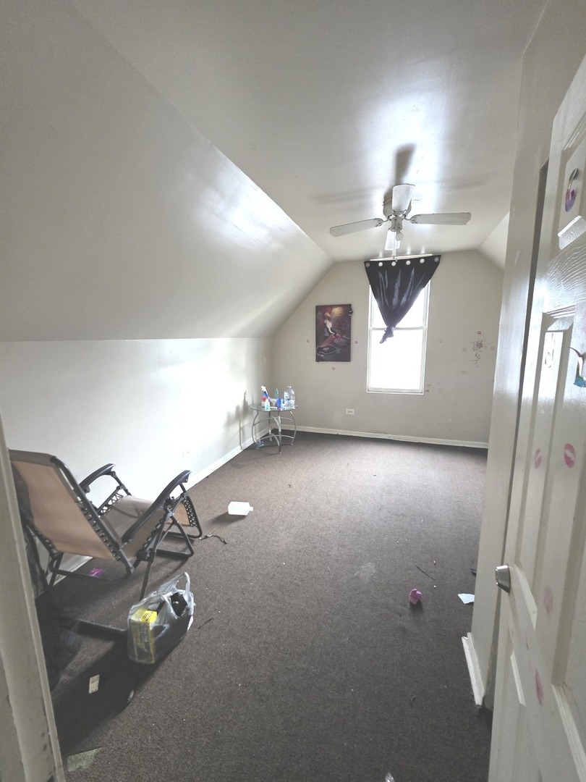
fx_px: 293
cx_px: 293
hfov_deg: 89.9
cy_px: 391
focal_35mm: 13
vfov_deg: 106.2
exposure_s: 1/60
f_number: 1.9
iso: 640
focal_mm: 2.2
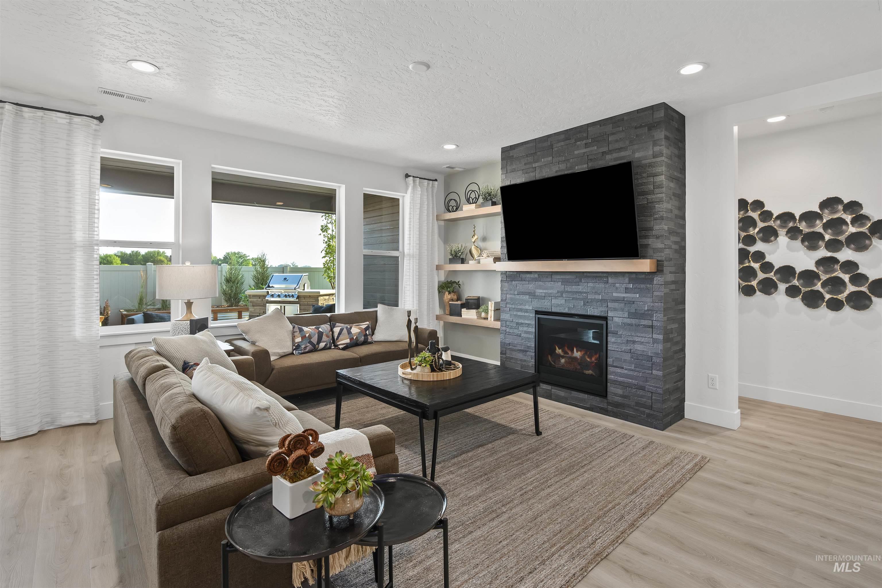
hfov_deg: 93.3
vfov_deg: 70.5
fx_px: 417
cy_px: 294
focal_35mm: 17
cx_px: 441
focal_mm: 17
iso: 320
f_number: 6.3
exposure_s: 1/3
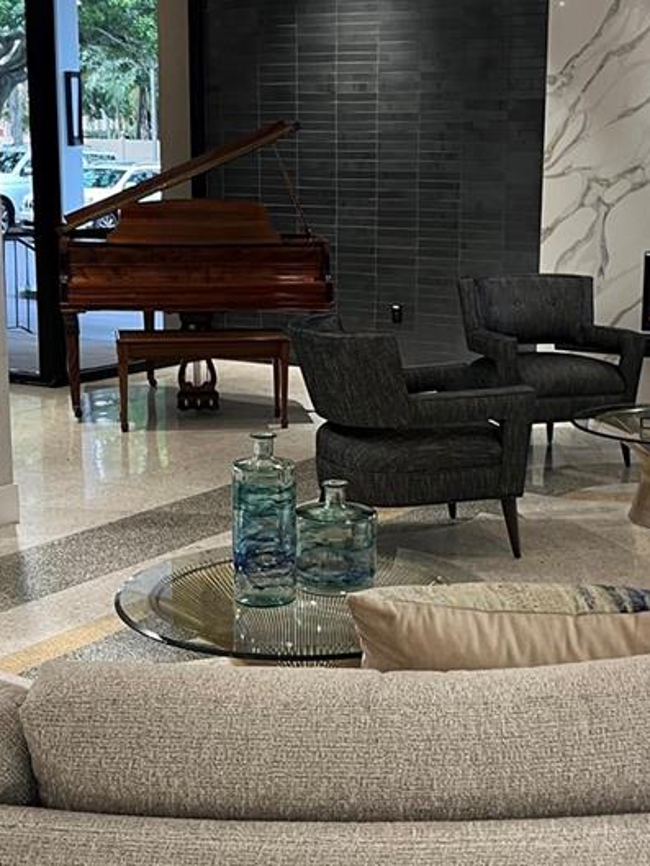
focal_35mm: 59
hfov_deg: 24.8
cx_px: 359
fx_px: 1477
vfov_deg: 32.7
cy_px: 471
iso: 100
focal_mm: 5.1
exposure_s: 1/60
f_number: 1.6
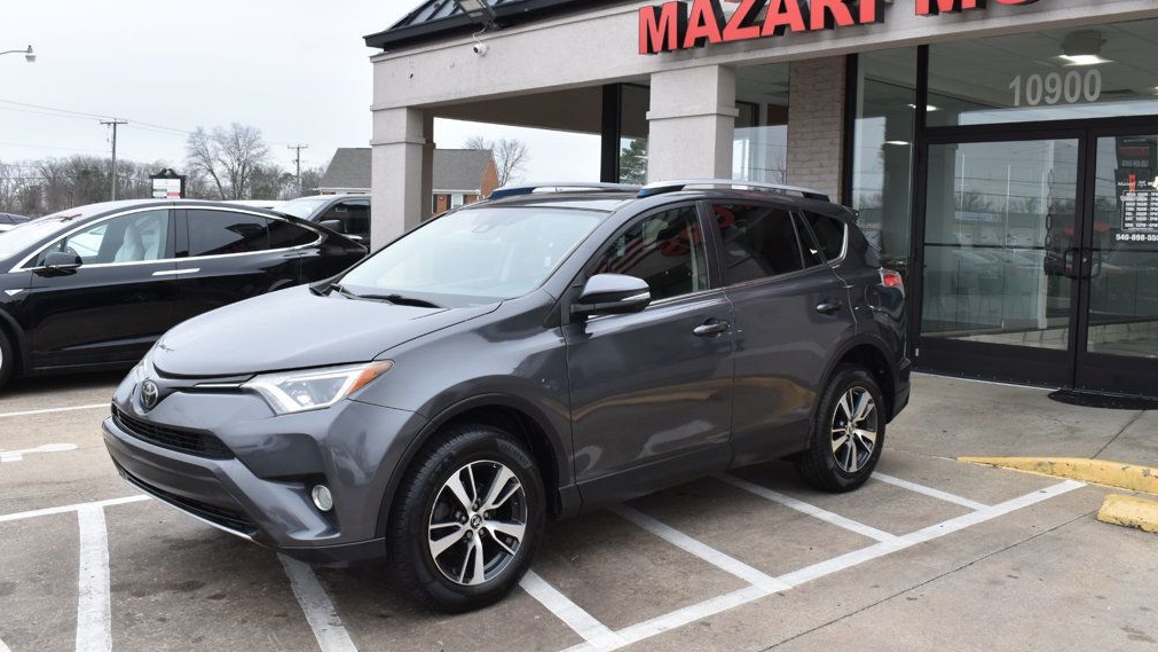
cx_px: 580
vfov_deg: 33.7
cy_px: 311
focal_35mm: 35
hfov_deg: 56.6
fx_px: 1075
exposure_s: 1/100
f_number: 9
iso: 400
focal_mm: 22
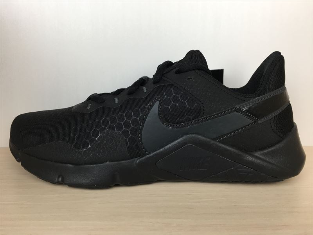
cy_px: 118
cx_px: 156
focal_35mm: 29
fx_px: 262
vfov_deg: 48.2
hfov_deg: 61.7
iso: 40
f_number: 2.2
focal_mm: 4.15
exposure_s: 1/120
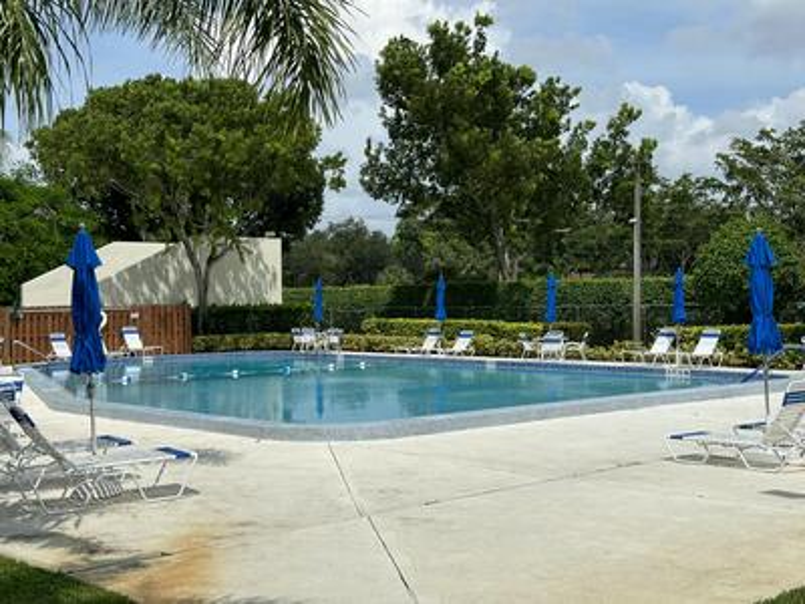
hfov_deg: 39.7
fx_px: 1116
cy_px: 302
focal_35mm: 48
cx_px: 402
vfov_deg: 30.3
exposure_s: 1/8929
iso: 64
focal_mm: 6.86
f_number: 1.78
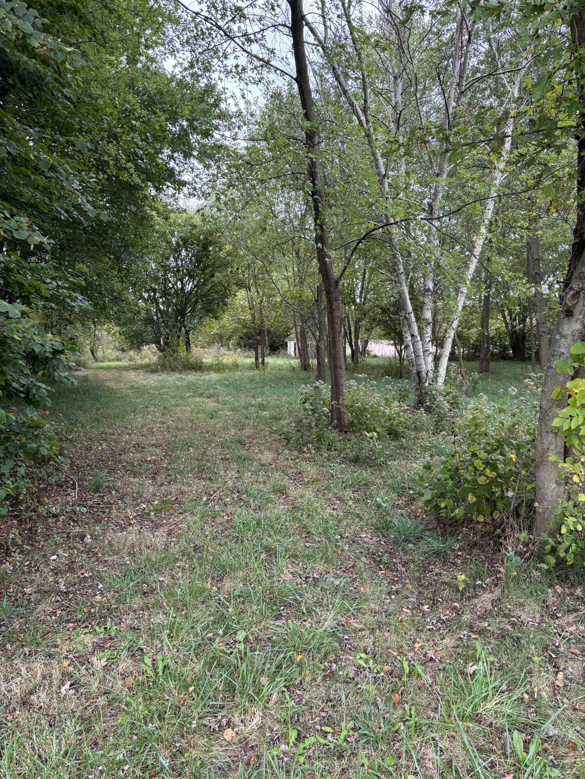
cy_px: 390
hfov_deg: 53.1
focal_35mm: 26
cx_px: 292
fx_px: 586
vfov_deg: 67.3
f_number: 1.6
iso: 50
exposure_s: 1/262
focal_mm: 5.96
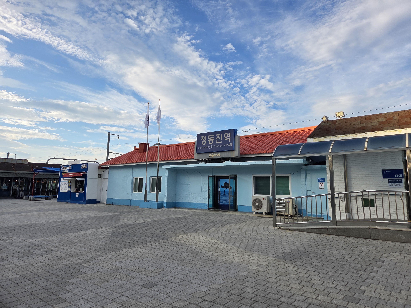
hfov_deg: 73.9
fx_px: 273
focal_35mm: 23
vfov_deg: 58.9
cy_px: 154
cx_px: 206
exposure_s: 1/2252
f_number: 1.8
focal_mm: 5.4
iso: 80
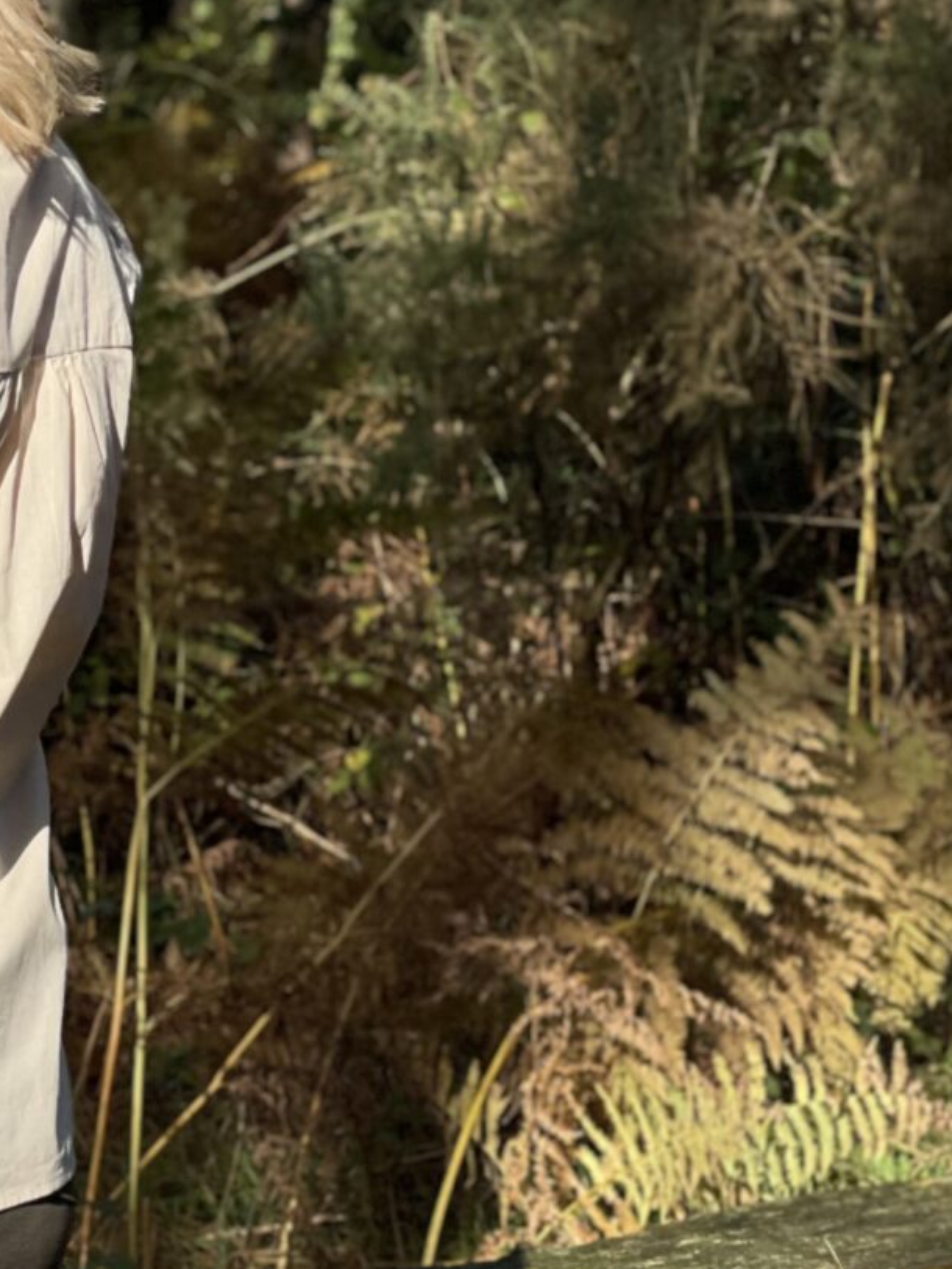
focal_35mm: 131
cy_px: 392
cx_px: -131
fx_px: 4802
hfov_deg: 11.1
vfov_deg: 15.0
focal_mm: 6
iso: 32
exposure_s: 1/999
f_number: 2
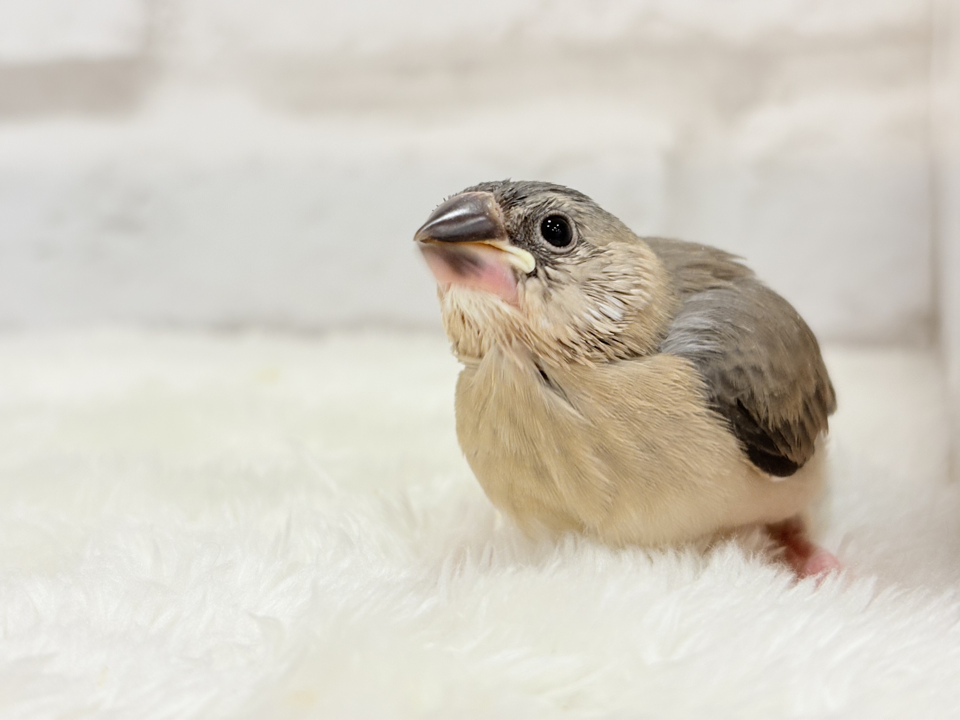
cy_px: 360
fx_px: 1442
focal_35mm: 52
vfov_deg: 28.0
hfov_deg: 36.8
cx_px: 480
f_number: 1.6
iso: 32
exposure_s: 1/50
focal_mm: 5.96
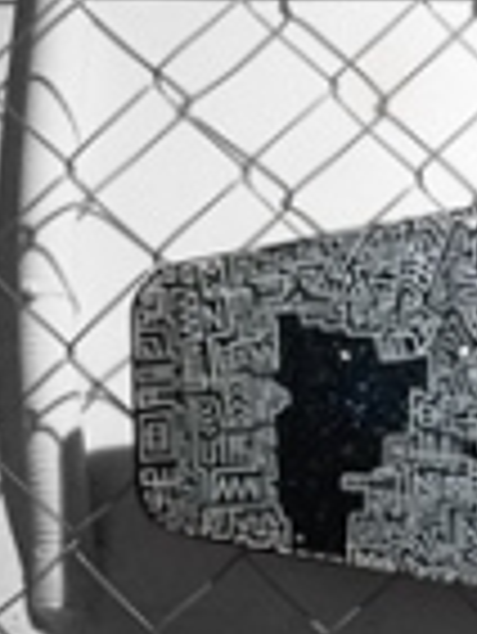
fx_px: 2256
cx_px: 824
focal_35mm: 123
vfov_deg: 15.1
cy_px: 881
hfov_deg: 11.3
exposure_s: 1/33
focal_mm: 4.15
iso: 50
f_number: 2.2
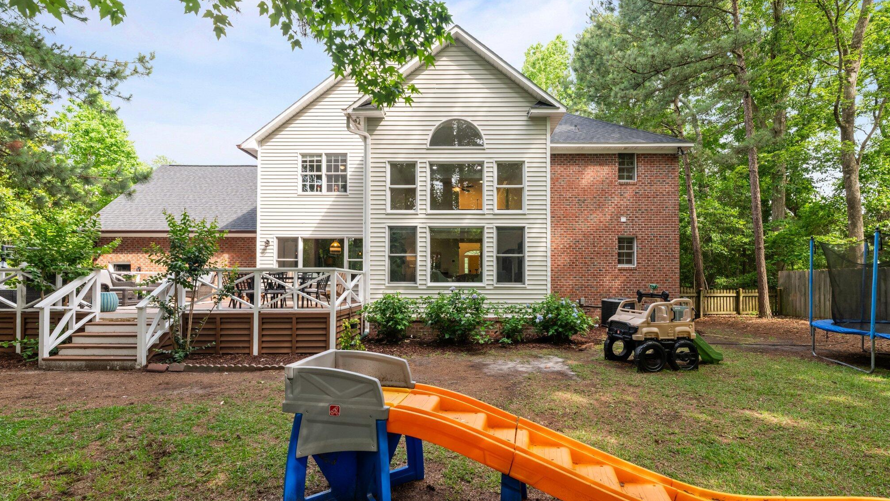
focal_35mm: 15
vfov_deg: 70.5
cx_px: 454
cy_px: 265
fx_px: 354
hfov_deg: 103.0
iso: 800
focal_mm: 14
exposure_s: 1/200
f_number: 9
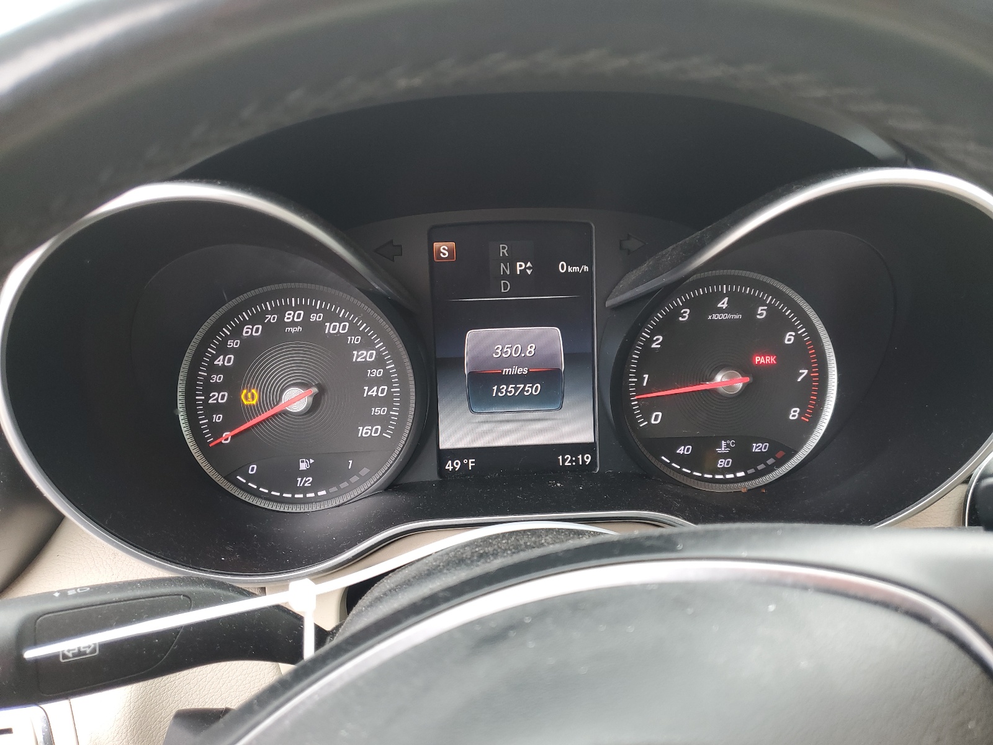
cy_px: 372
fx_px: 746
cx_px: 496
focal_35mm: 26
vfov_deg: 53.1
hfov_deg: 67.3
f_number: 1.5
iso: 57
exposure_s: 1/60.2
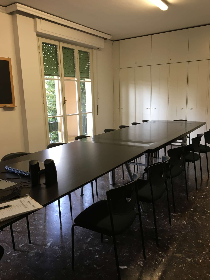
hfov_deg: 48.2
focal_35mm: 29
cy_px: 140
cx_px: 105
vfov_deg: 61.7
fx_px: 235
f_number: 2.2
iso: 64
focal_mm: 4.15
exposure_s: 1/33
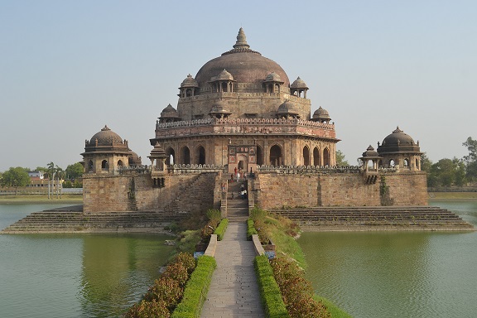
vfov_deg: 31.9
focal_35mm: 42
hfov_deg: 46.4
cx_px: 238
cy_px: 159
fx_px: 556
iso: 100
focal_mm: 28
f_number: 7.1
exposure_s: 1/200
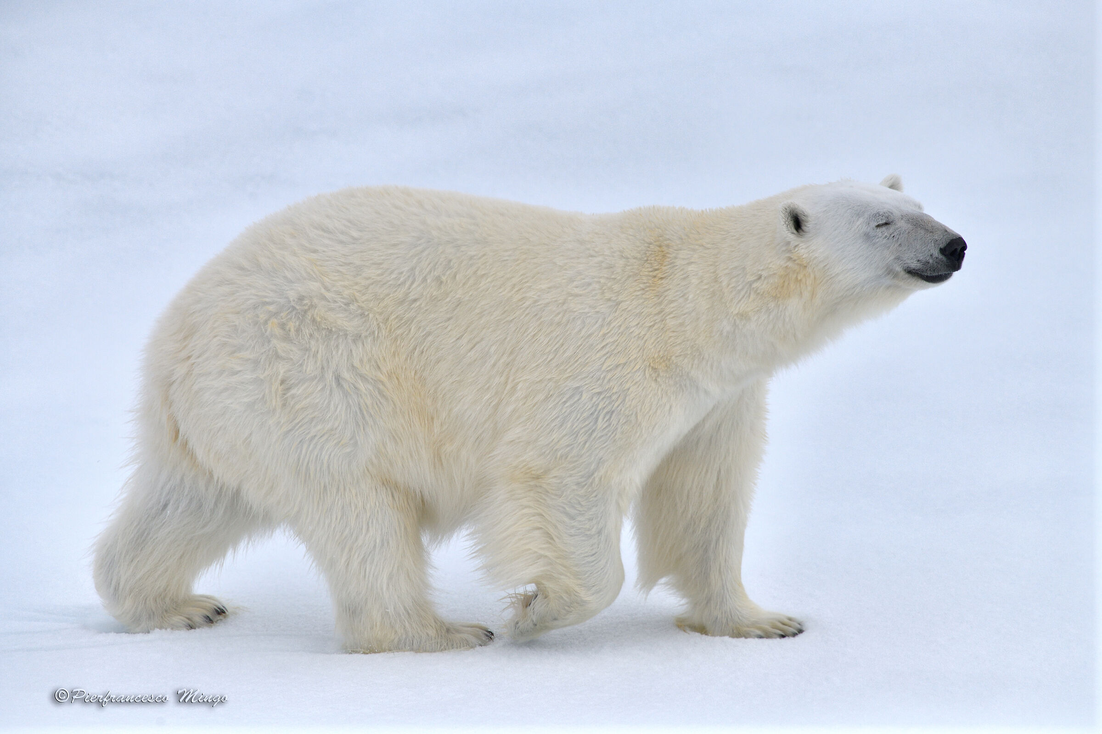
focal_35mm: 800
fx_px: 24487
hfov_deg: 2.6
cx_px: 551
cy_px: 367
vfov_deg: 1.7
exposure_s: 1/5000
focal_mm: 800
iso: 250
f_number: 8
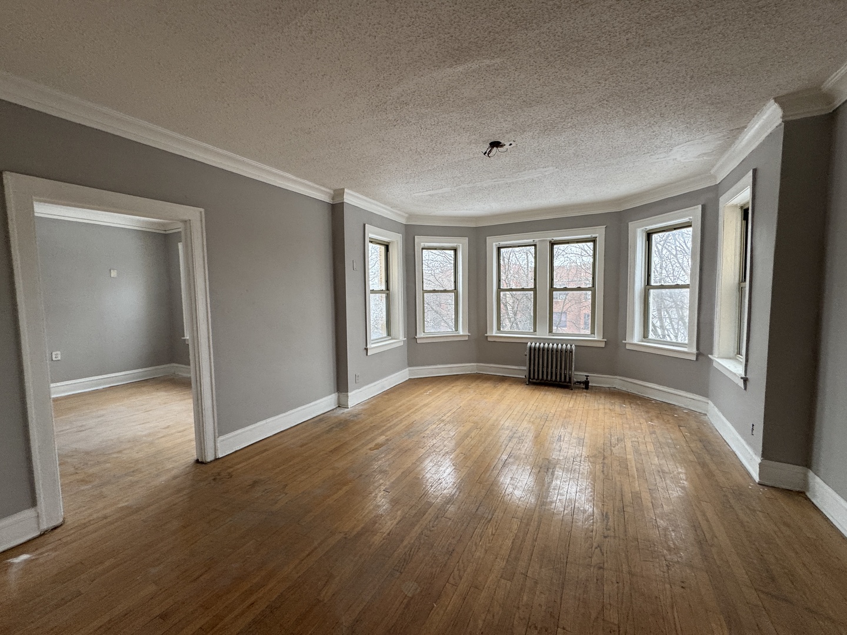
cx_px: 424
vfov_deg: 85.7
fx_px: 343
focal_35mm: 14
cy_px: 318
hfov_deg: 102.1
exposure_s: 1/120
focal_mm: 2.22
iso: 160
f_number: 2.2
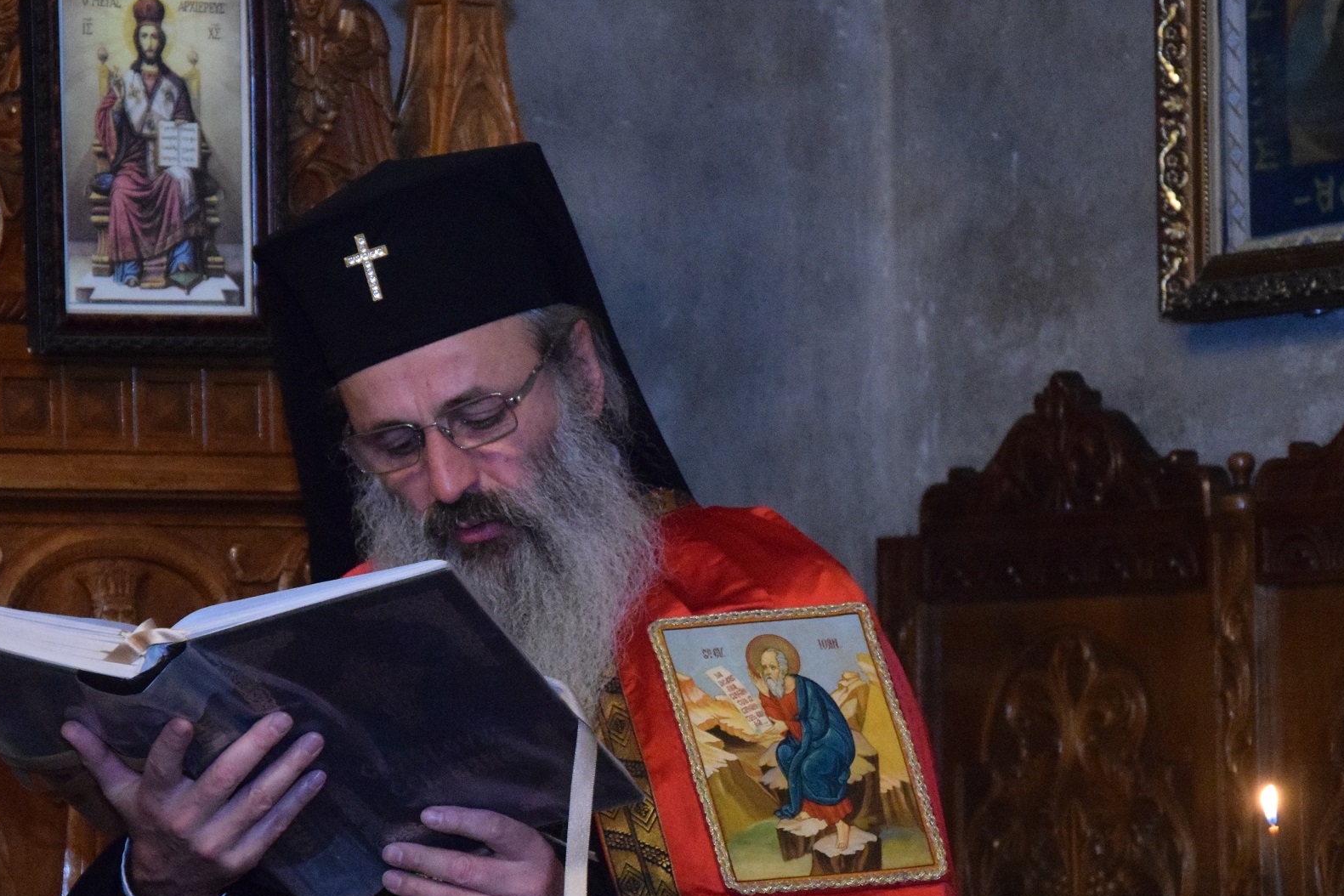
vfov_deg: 8.3
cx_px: 538
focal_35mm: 166
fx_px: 6197
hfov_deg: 12.4
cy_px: 554
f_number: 5.3
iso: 6400
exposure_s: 1/50
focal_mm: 70
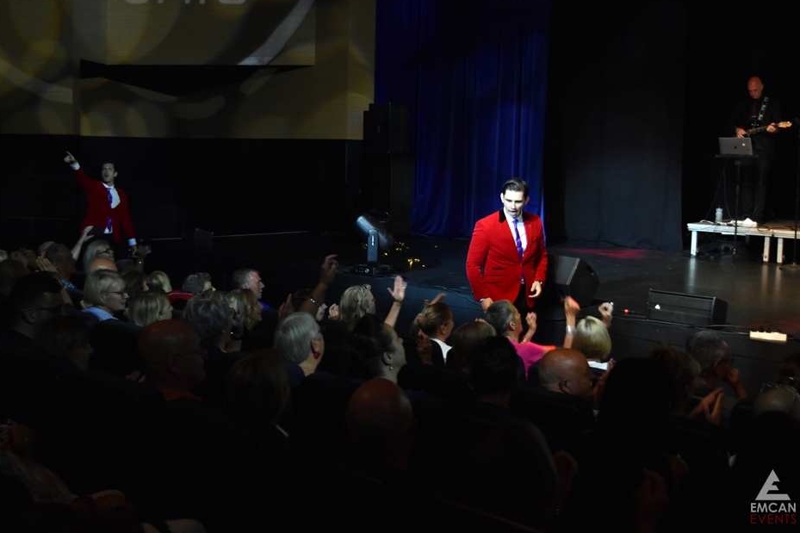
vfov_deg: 31.9
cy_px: 248
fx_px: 933
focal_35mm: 42
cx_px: 376
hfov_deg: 46.4
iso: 1600
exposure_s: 1/60
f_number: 4
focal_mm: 26
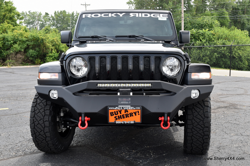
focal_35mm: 36
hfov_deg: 53.1
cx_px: 125
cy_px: 83
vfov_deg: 36.9
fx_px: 250
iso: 400
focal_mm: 24
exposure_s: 1/160
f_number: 6.3
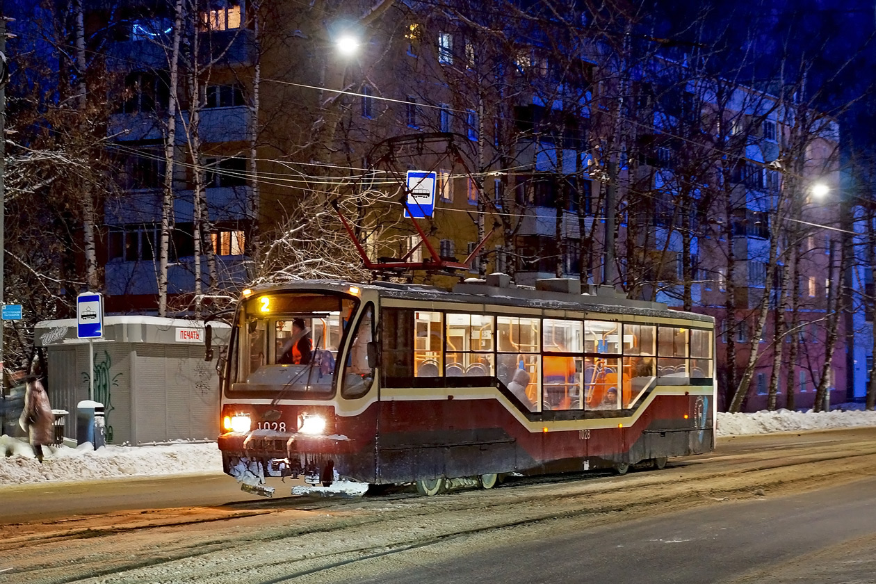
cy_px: 292
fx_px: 1642
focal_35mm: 68
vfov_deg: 20.2
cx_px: 438
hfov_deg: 29.9
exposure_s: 1/3
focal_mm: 45
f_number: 6.3
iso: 800
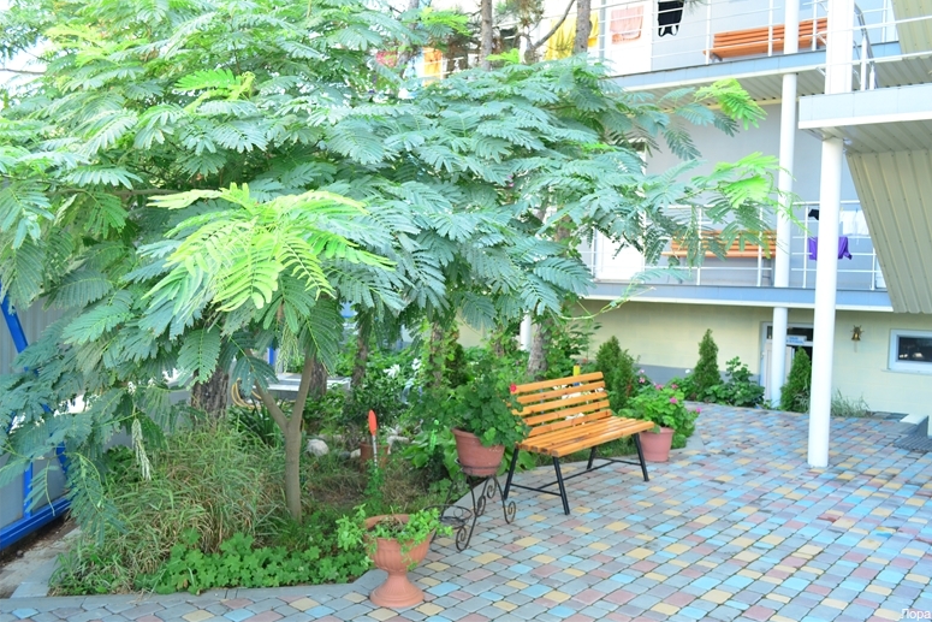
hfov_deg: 55.8
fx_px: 880
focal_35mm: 34
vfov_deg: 38.9
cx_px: 480
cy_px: 304
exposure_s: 1/60
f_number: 6.3
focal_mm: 22
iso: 400
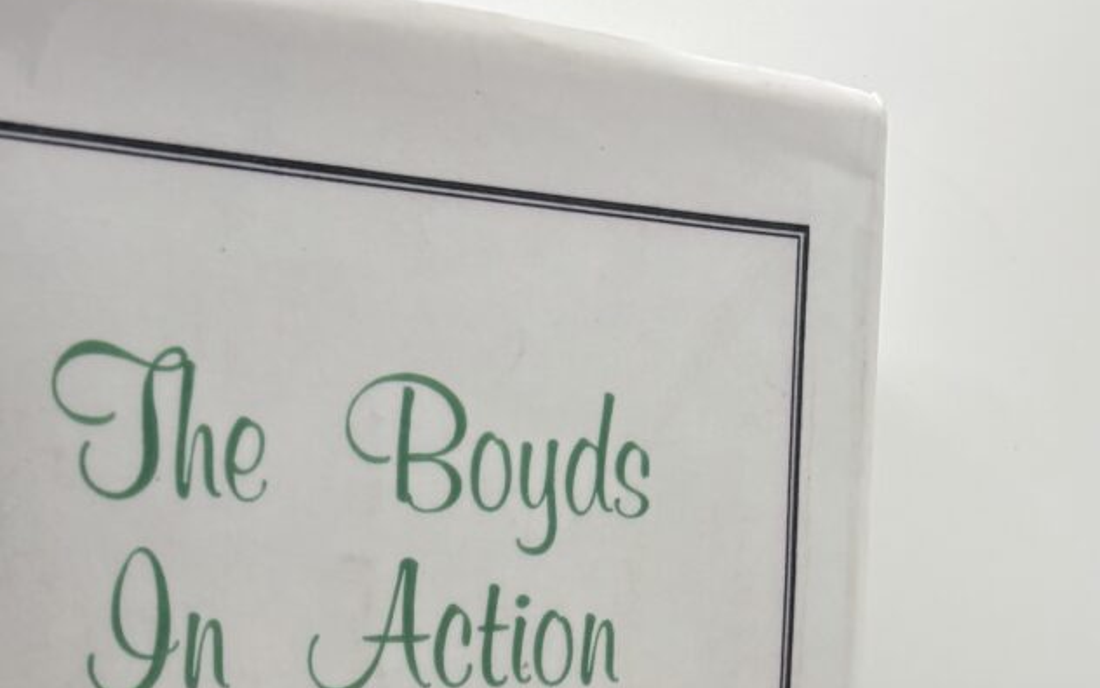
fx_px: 2009
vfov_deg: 17.1
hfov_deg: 29.9
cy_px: 1092
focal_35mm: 67
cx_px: 209
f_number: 1.6
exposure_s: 1/387
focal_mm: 5.96
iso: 50
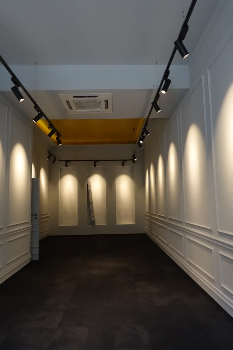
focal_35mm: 24
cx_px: 116
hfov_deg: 53.1
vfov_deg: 73.7
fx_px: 233
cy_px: 175
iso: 2500
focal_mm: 8.8
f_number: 5
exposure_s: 1/50
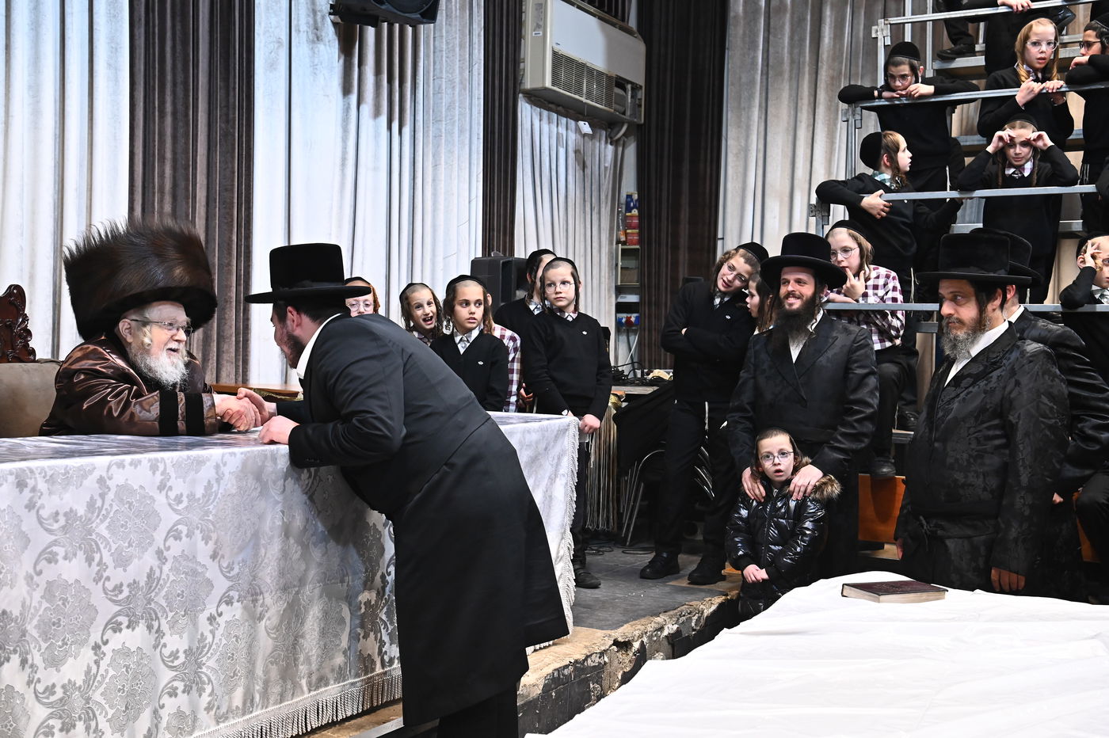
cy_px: 369
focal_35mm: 46
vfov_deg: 29.2
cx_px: 554
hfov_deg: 42.8
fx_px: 1416
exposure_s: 1/160
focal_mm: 46
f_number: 6.3
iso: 2500
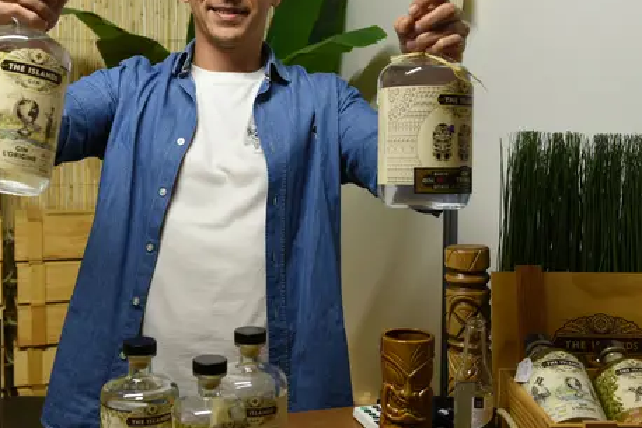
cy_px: 140
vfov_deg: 25.8
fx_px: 927
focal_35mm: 52
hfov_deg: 38.1
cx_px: 261
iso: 800
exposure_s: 1/80
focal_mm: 34
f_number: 4.5
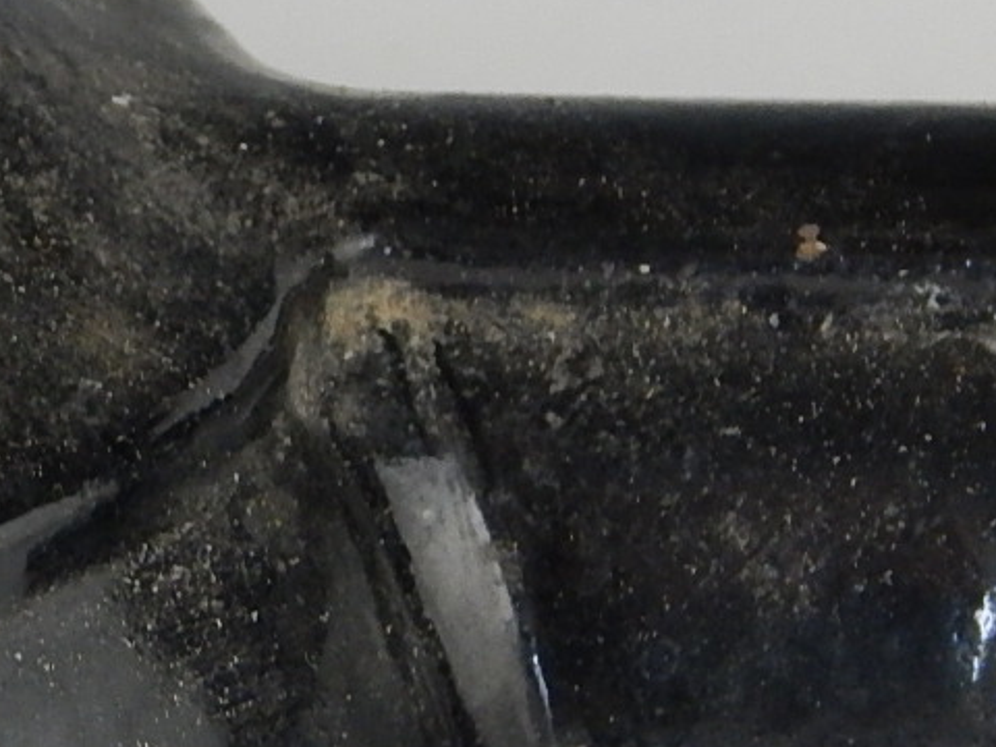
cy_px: 320
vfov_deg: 4.3
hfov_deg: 5.6
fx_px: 9984
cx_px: -587
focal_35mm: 347
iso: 360
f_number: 4.5
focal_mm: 18.7
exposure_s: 1/30
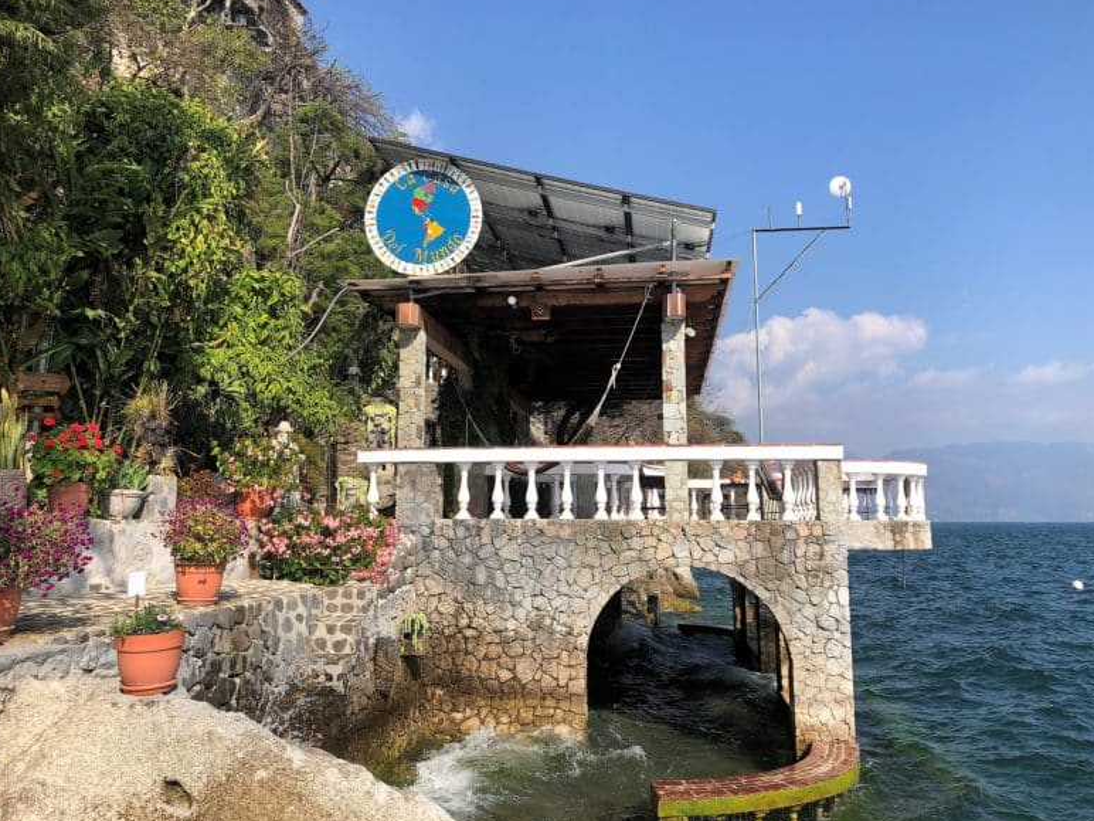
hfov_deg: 61.7
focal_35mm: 29
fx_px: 917
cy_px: 403
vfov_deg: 48.2
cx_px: 554
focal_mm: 3.99
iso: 20
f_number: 1.8
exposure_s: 1/2000
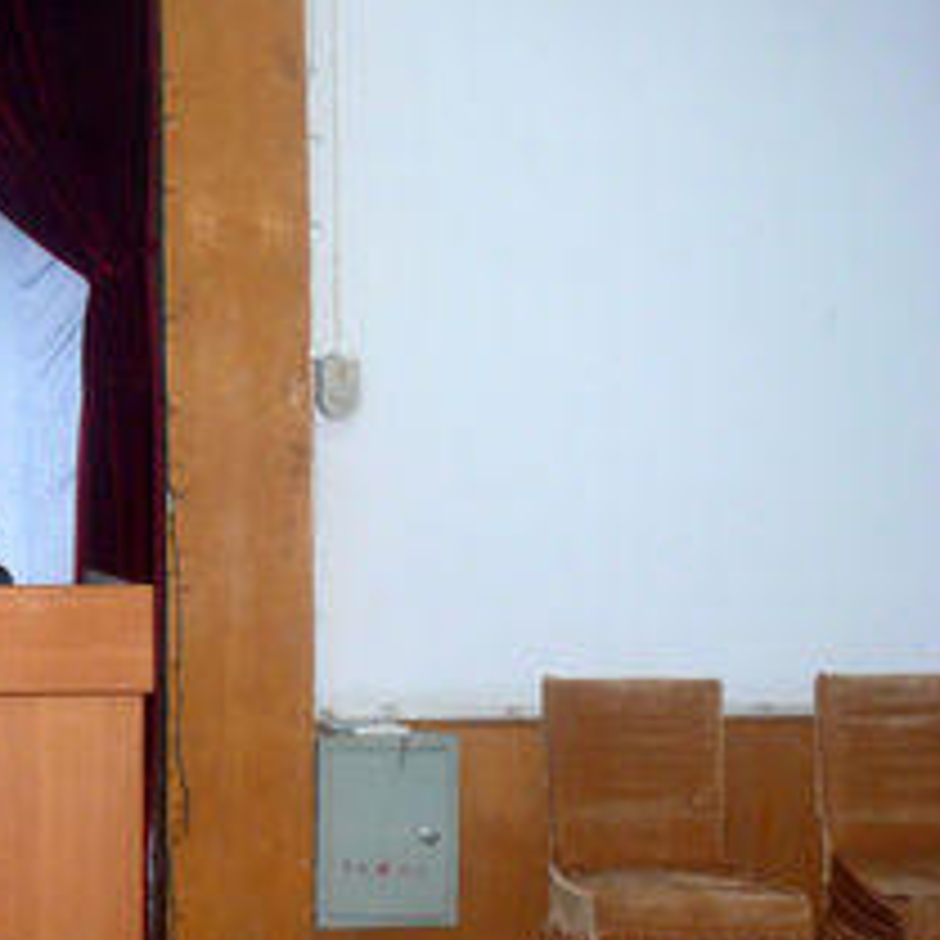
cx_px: -405
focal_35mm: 89
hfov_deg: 17.8
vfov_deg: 19.5
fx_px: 2734
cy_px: 468
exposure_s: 1/30
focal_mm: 7.4
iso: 200
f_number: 2.8
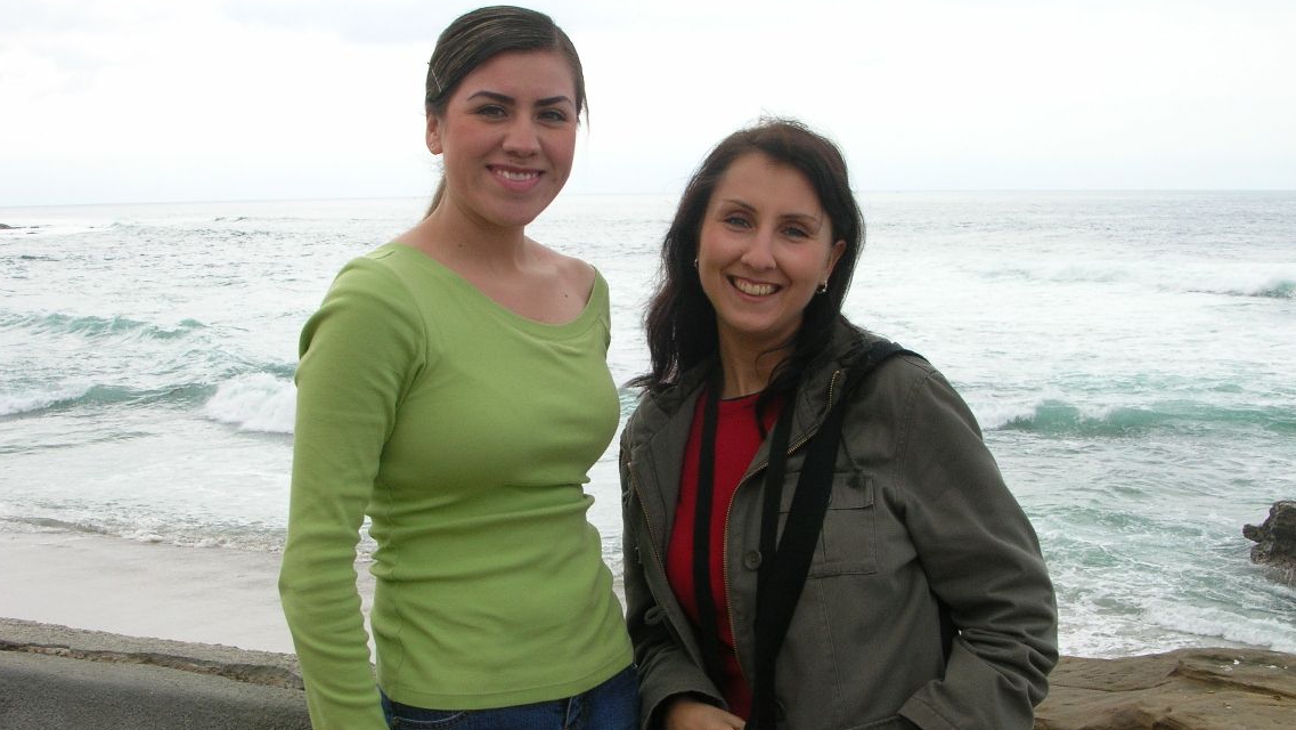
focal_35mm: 46
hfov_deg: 44.6
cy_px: 420
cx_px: 645
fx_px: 1581
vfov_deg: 26.0
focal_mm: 7.1
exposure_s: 1/201
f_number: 6.1
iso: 50
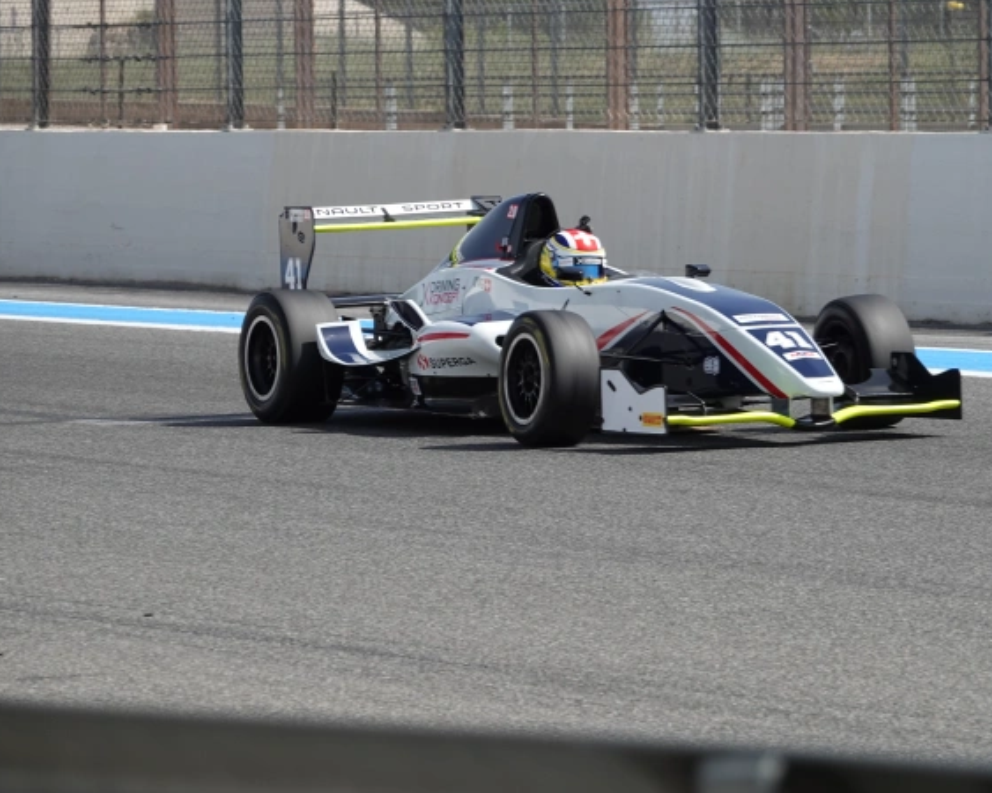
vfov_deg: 6.0
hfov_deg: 7.6
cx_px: 608
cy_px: 396
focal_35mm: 256
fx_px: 7513
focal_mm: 70.27
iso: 125
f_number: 4
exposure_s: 1/1000
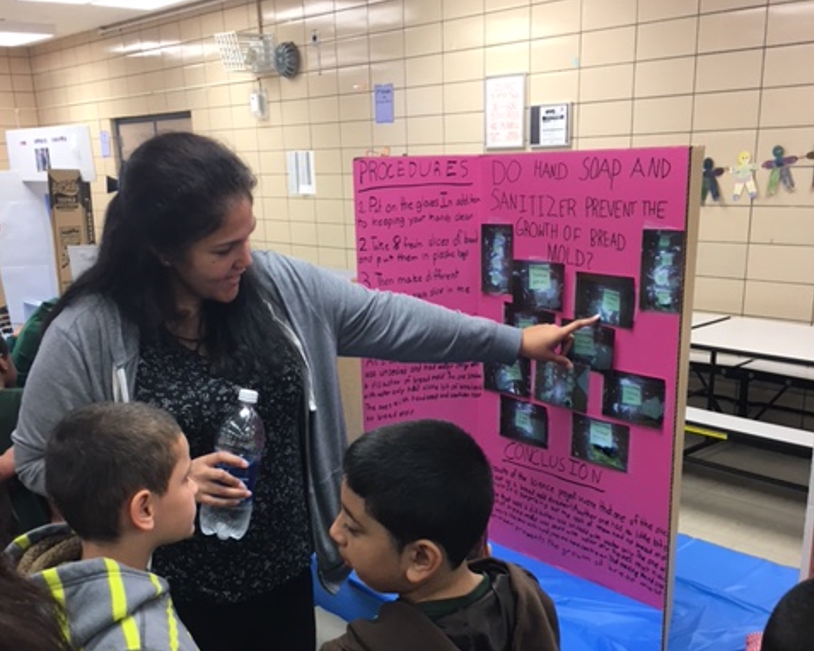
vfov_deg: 38.6
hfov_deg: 48.0
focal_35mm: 38
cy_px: 443
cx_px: 406
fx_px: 915
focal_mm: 4.15
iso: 32
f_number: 2.2
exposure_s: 1/30
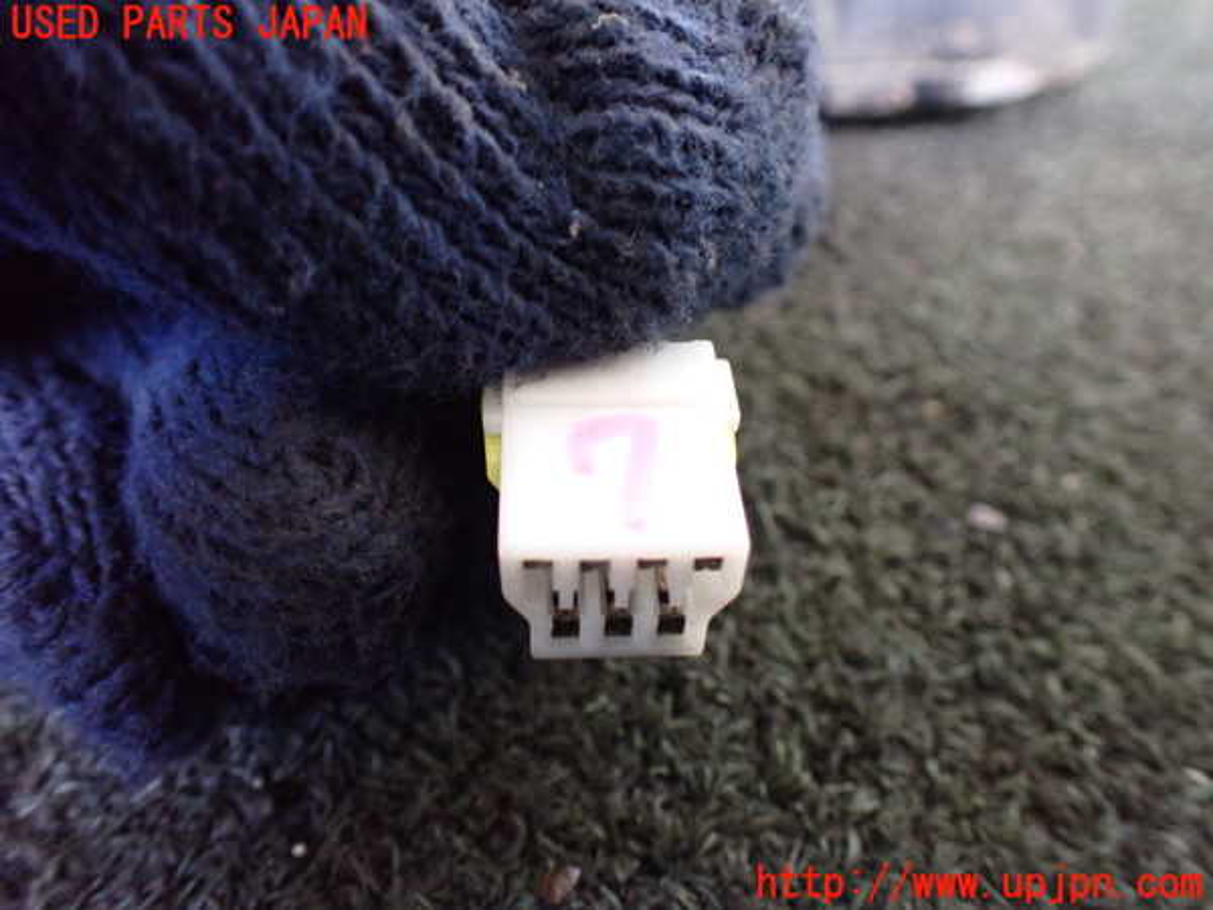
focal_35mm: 30
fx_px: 1051
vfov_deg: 46.8
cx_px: 606
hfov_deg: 60.0
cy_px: 455
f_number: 2.3
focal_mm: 5.4
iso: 1000
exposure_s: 1/30
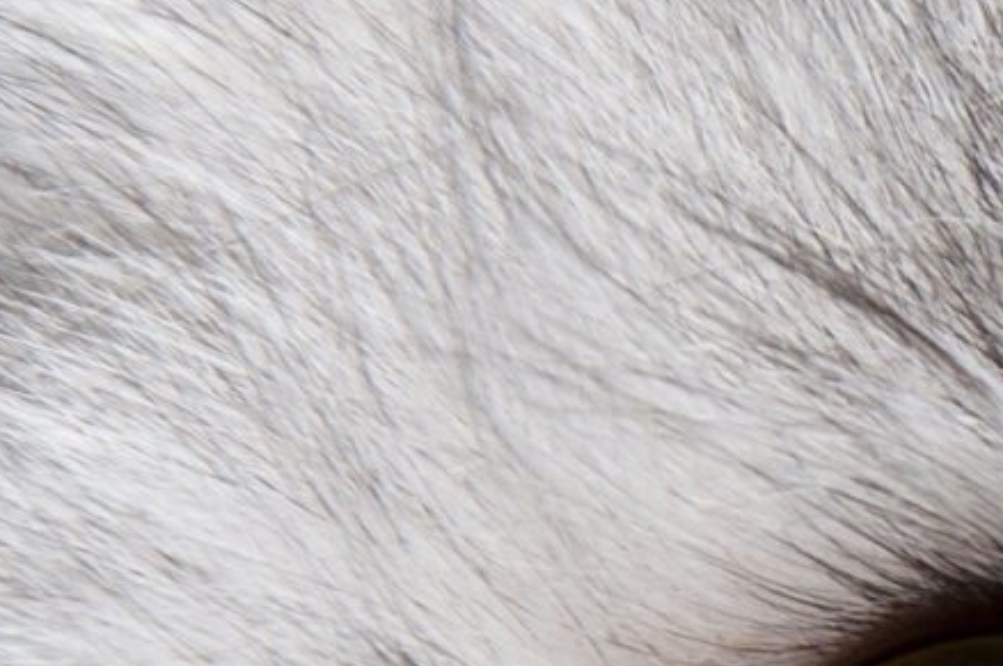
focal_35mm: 920
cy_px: 959
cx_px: 1875
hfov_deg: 2.2
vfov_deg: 1.5
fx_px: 25601
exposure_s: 1/160
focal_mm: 105
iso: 200
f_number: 9
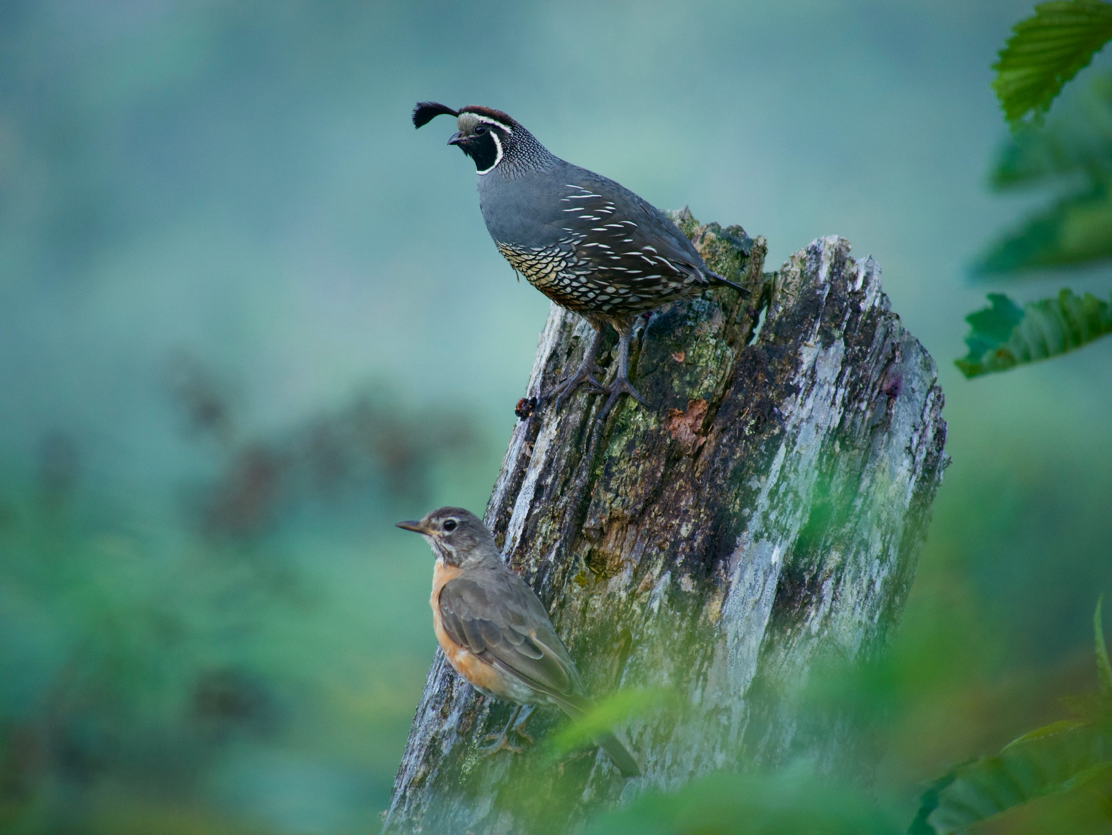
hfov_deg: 3.3
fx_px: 19283
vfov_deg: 2.5
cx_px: 556
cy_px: 418
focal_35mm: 600
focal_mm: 300
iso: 800
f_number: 5.6
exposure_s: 1/250
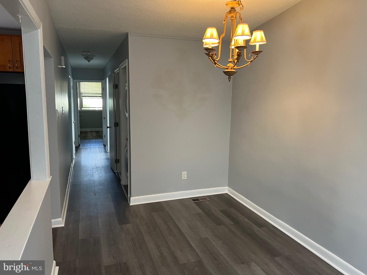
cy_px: 138
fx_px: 276
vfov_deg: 53.1
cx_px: 184
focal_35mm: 26
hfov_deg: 67.3
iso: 160
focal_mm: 5.7
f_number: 1.5
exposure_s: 1/60
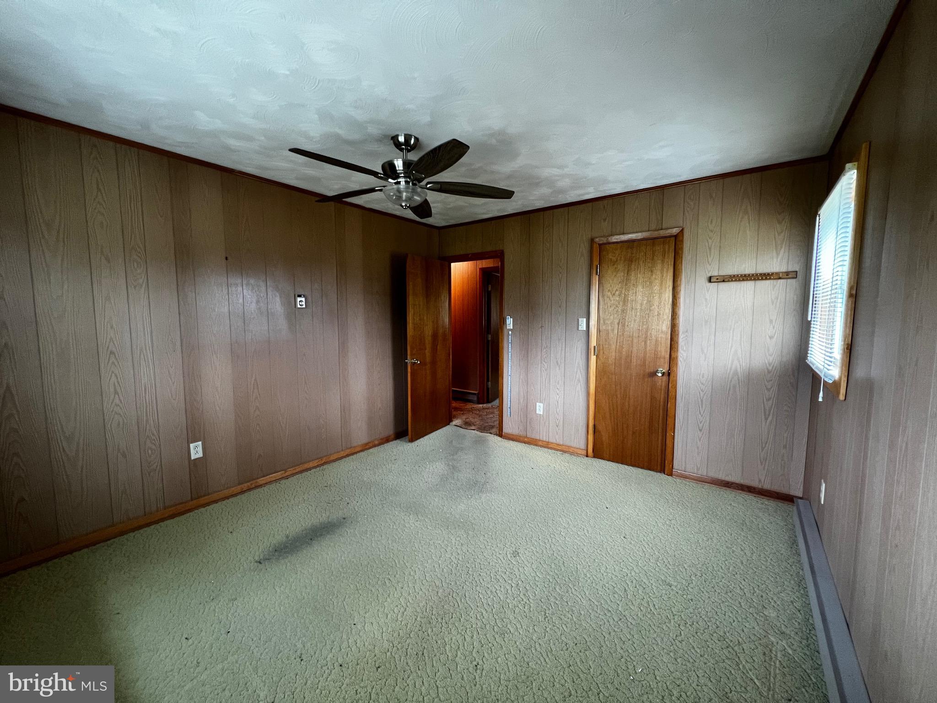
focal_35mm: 13
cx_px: 468
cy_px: 352
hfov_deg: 106.2
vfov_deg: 89.9
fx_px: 352
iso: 250
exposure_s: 1/60
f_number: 1.8
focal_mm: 1.57
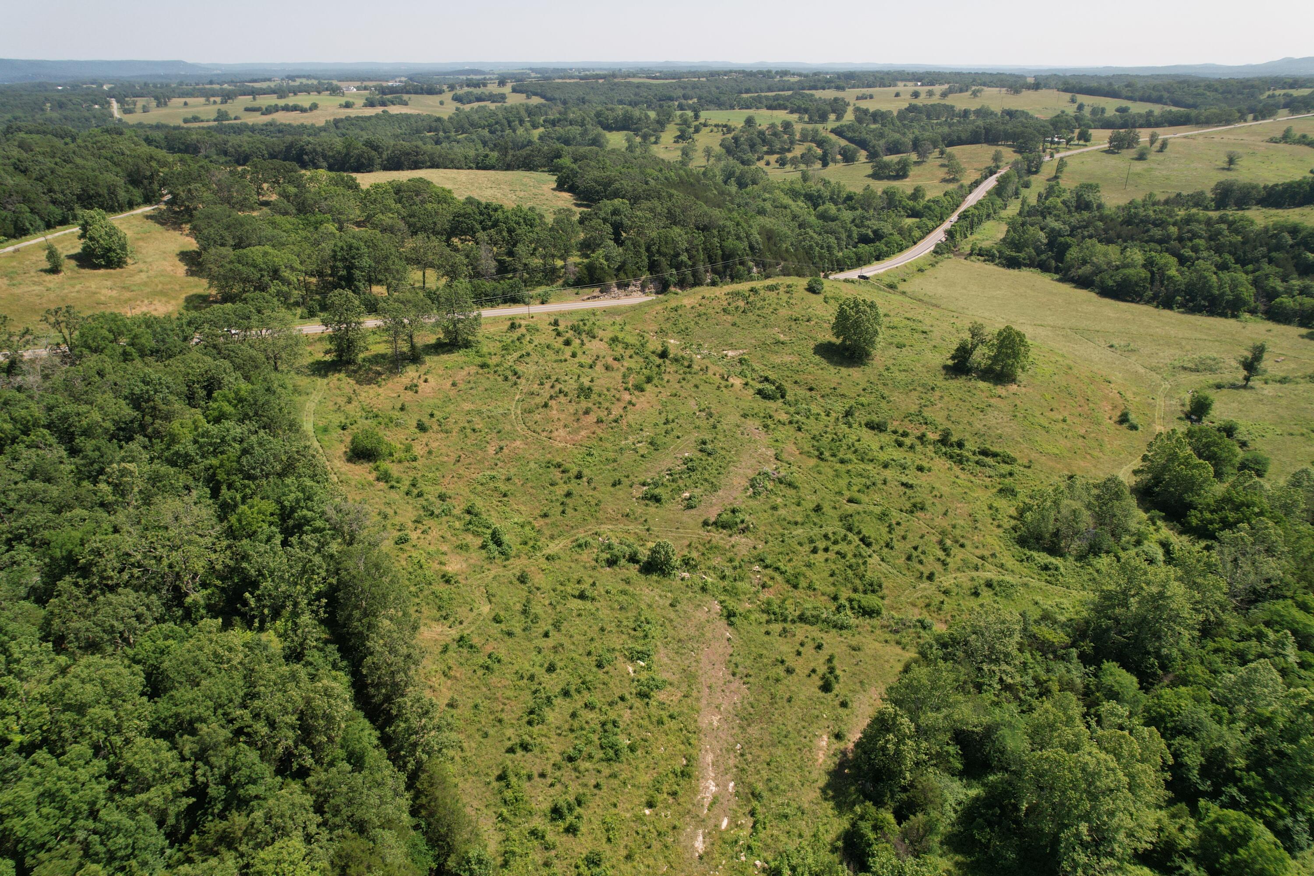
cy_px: 438
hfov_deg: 78.6
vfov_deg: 57.2
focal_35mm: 22
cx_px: 657
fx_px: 803
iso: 140
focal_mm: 8.38
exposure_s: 1/240
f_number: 2.8
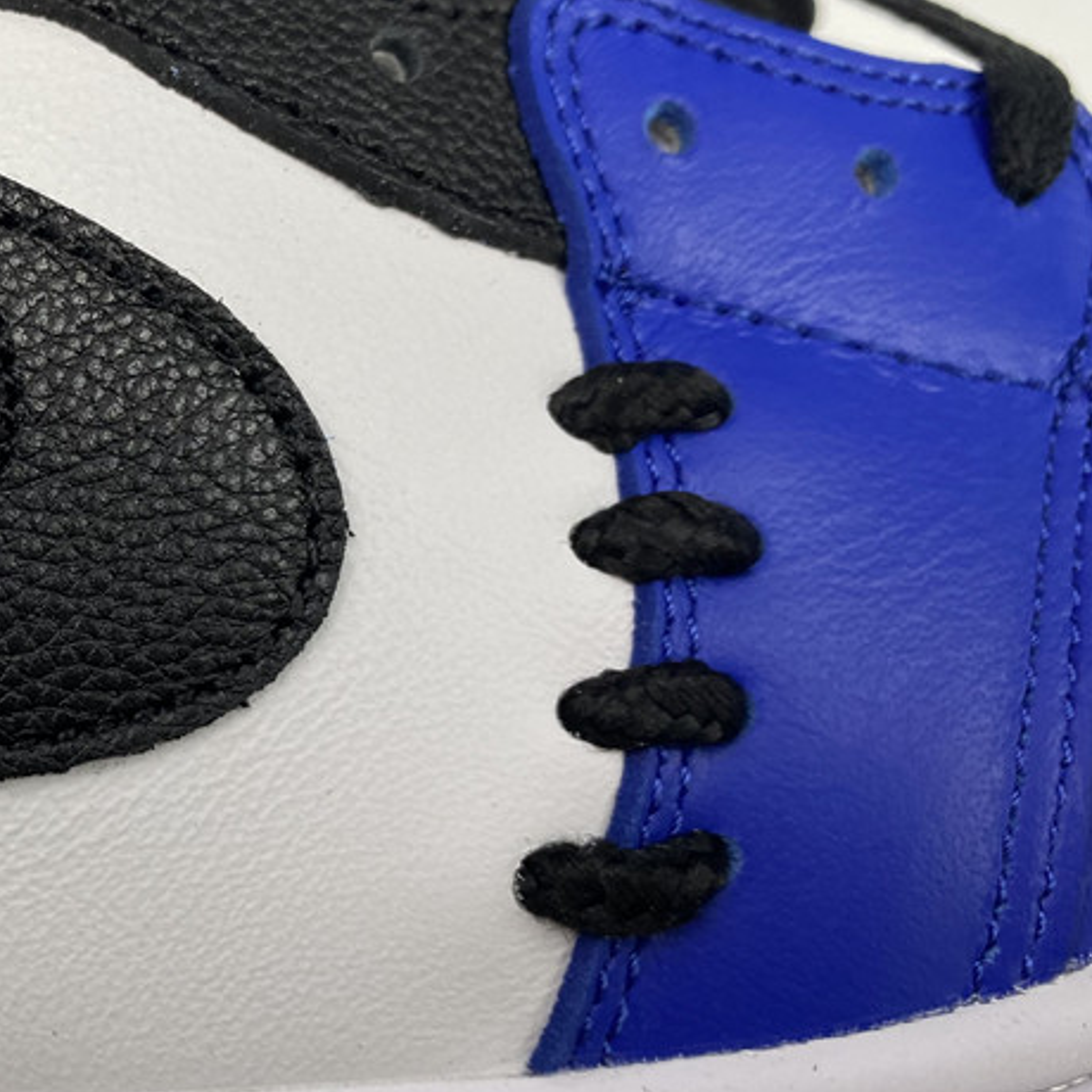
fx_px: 1785
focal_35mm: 50
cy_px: 527
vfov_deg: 34.0
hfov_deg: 32.1
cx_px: 81
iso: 64
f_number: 1.8
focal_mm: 4.25
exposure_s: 1/100
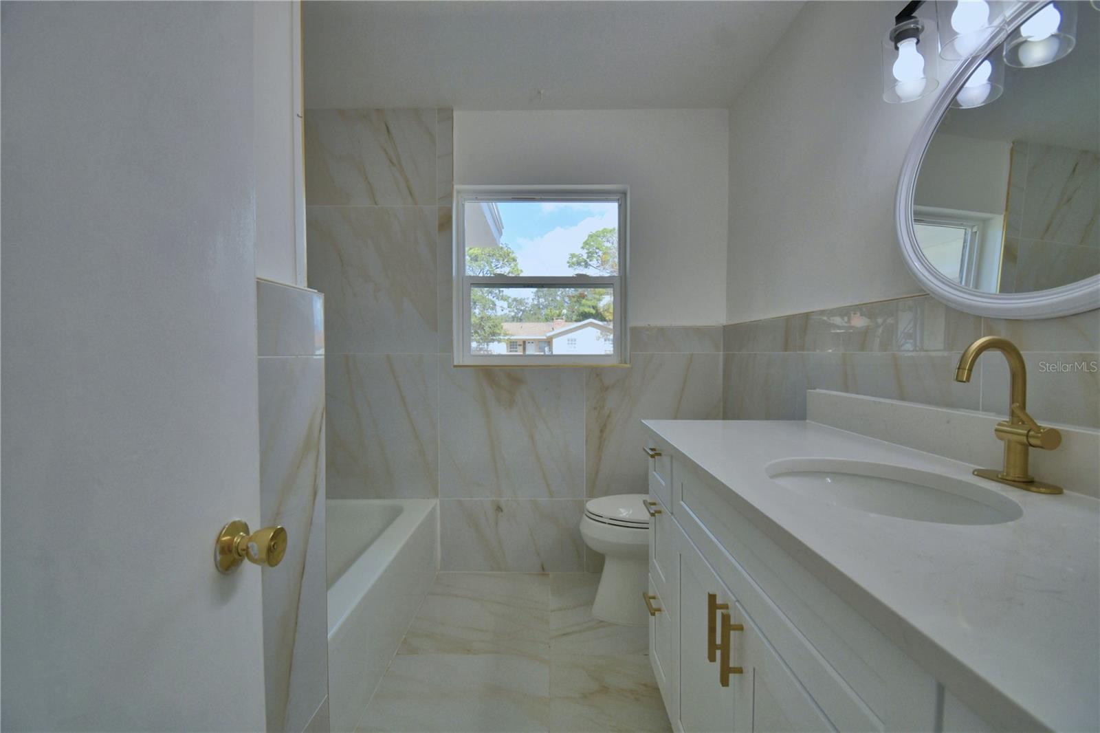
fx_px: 458
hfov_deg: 100.4
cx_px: 550
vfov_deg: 77.3
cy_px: 366
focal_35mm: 15
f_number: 4.5
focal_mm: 10
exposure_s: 1/400
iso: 200
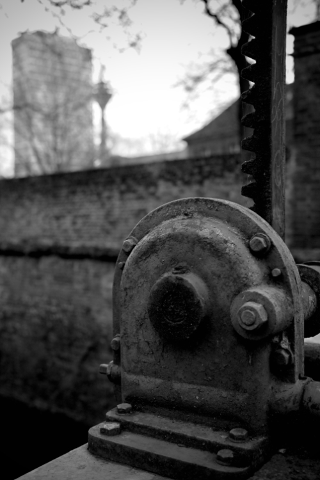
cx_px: 160
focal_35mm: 40
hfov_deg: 33.4
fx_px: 533
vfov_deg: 48.5
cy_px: 240
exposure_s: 1/200
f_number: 4
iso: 280
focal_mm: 40
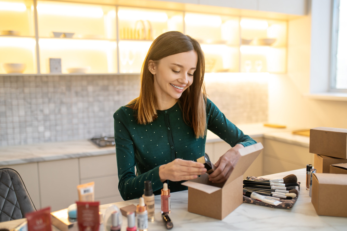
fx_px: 337
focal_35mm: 35
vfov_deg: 37.8
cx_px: 174
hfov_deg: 54.5
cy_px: 116
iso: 320
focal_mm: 35
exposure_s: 1/250
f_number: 2.2
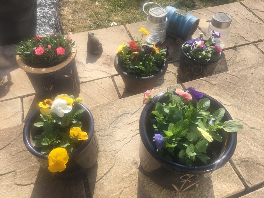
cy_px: 99
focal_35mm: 29
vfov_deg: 48.2
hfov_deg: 61.7
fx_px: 221
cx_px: 132
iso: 32
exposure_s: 1/1319
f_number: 2.2
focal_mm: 4.15
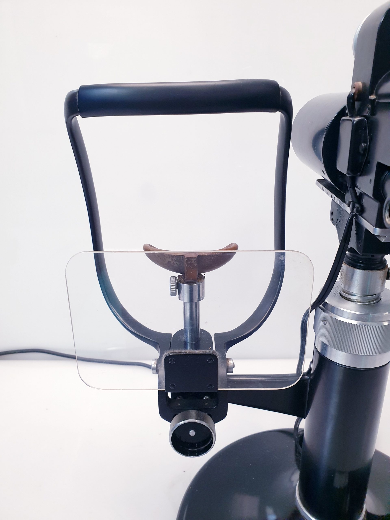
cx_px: 195
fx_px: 391
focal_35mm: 26
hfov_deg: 53.1
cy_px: 260
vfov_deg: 67.3
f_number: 2.4
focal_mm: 4.3
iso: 250
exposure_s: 1/50
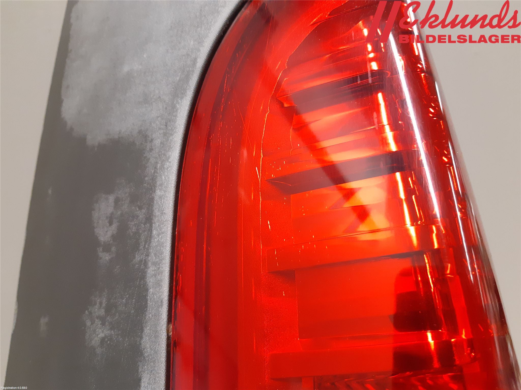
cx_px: 260
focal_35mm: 26
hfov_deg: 67.3
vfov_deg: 53.1
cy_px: 195
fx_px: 391
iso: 250
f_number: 1.7
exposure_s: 1/50
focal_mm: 3.93
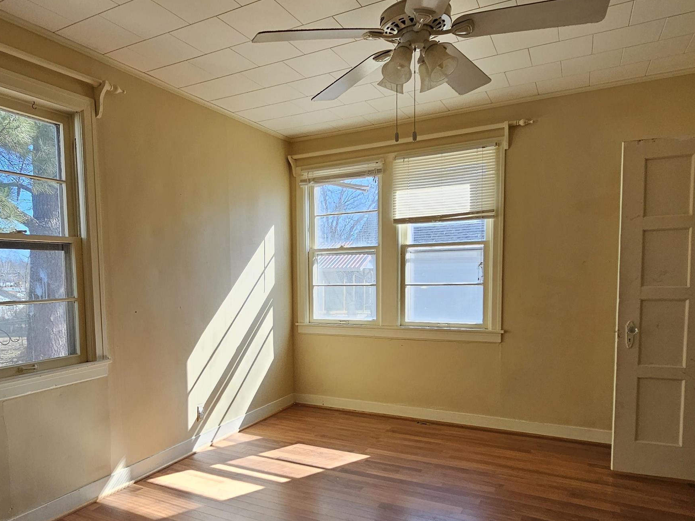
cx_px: 271
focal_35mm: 23
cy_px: 311
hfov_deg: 73.0
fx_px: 462
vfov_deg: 58.4
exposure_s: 1/359
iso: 80
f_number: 2.2
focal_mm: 2.2
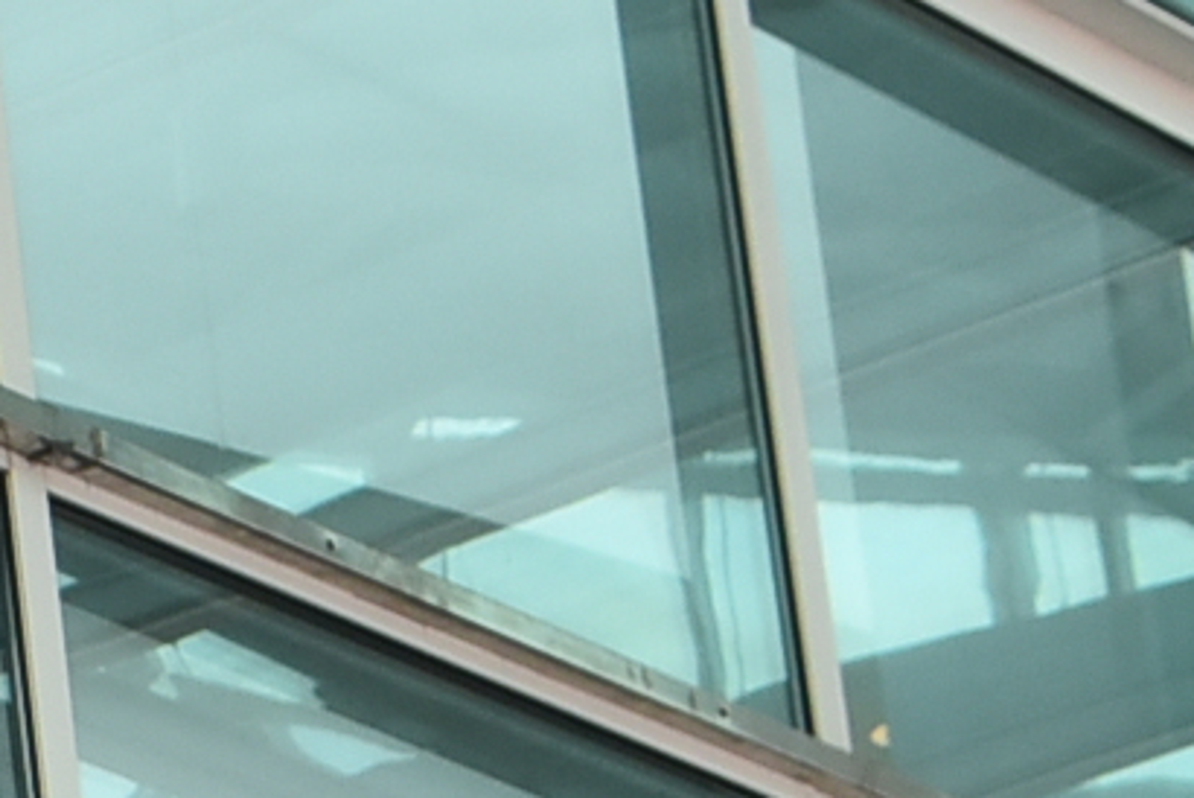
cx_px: -2193
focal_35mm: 263
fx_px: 8729
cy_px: 1678
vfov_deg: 5.1
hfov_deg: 7.1
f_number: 6.3
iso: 400
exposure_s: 1/160
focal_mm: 24
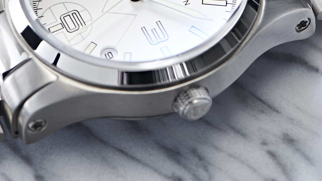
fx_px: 2032
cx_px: 171
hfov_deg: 9.1
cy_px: -29
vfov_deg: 5.1
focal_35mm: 238
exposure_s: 1/125
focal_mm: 105
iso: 64
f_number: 11
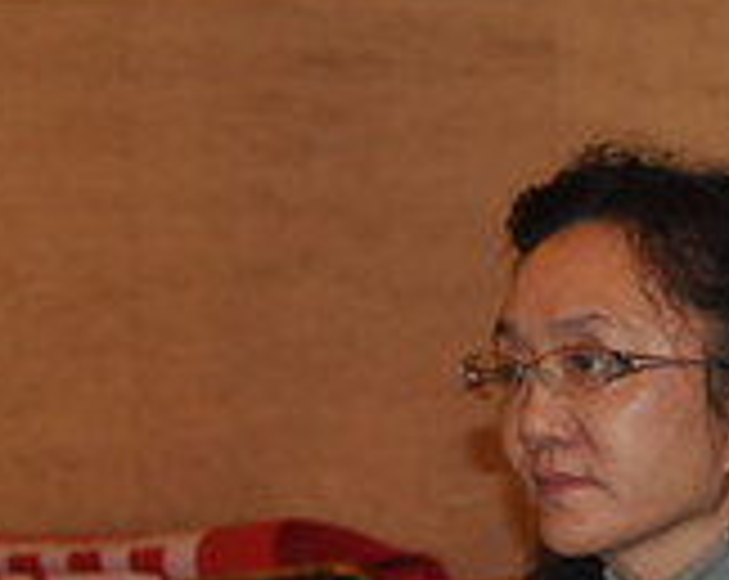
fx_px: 5621
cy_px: 805
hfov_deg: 7.2
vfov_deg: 5.9
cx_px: 1246
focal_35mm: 261
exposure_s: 1/60
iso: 800
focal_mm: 50
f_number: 4.8
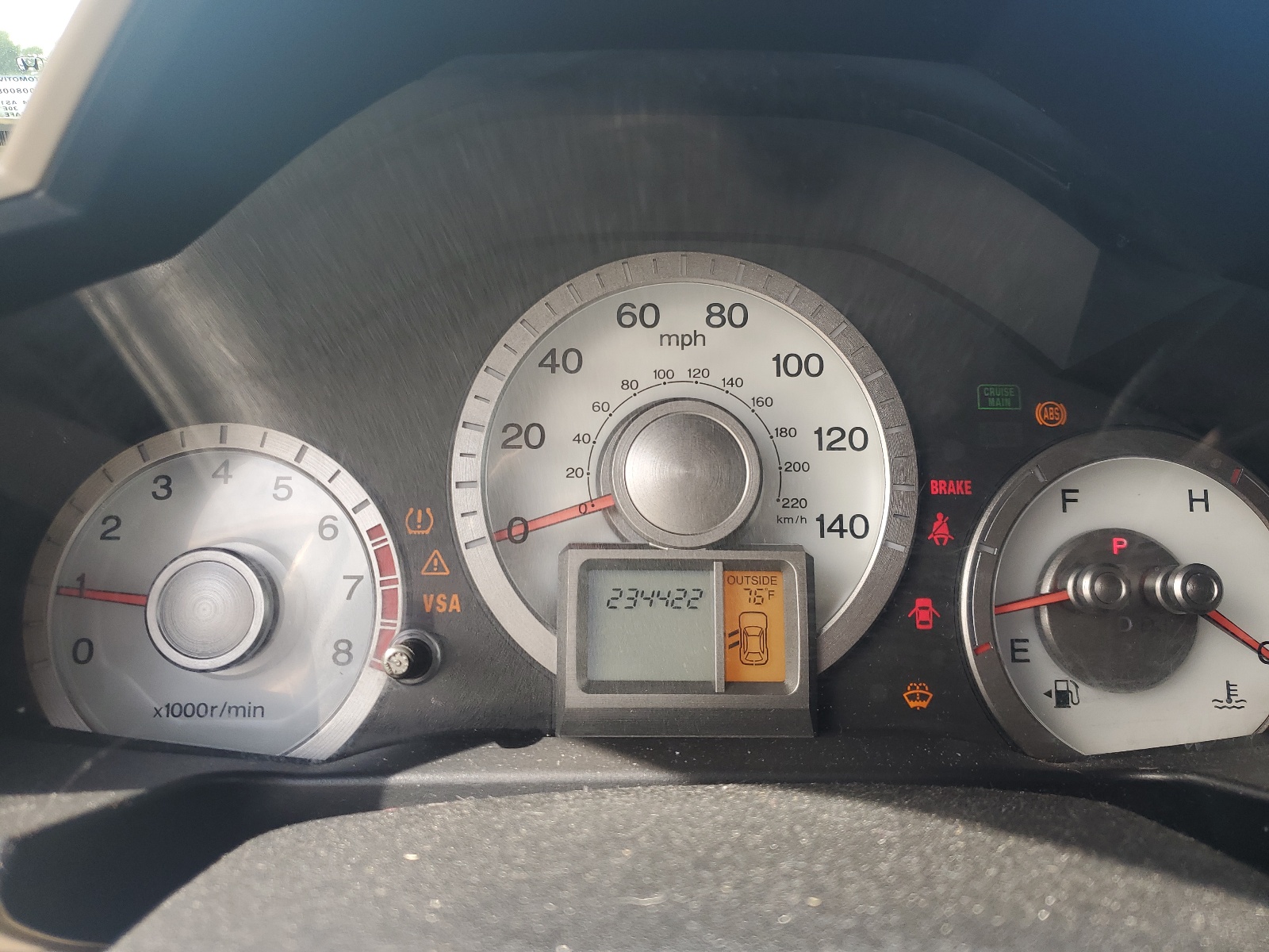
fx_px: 953
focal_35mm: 26
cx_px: 634
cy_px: 476
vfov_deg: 53.1
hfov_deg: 67.3
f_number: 1.5
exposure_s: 1/250
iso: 50
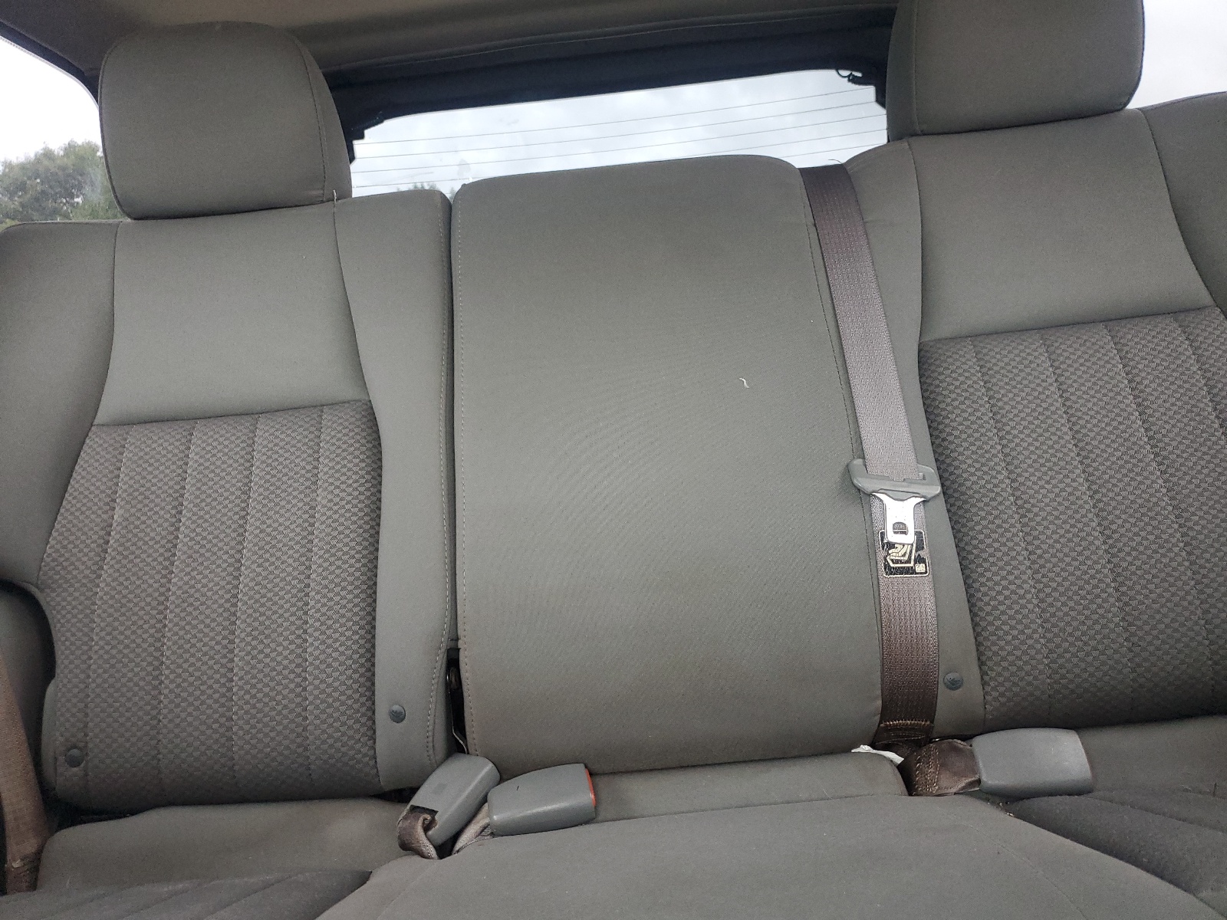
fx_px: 922
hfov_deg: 67.3
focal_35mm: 26
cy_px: 460
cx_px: 614
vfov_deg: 53.1
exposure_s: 1/60.2
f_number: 1.5
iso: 166
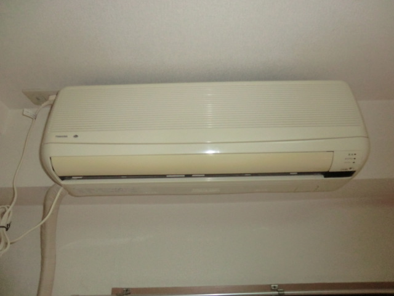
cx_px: 197
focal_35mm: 24
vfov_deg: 56.8
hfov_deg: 71.6
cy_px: 148
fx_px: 273
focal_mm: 4.3
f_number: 3.2
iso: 400
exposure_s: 1/40
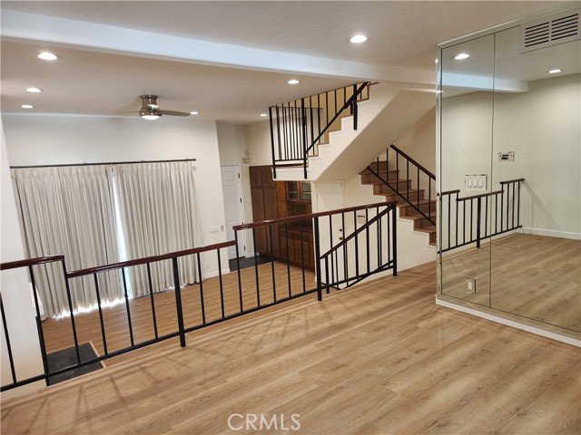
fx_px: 386
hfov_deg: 73.9
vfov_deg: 58.9
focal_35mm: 23
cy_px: 218
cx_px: 290
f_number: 1.8
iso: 250
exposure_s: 1/120
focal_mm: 6.4
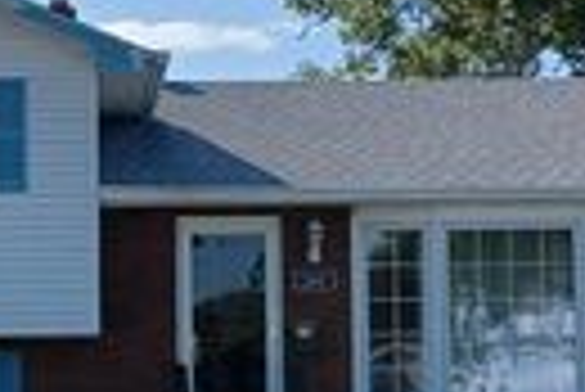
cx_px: 130
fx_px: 1627
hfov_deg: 20.2
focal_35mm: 100
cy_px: 268
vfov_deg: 13.7
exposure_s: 1/578
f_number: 1.8
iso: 32
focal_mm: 4.6
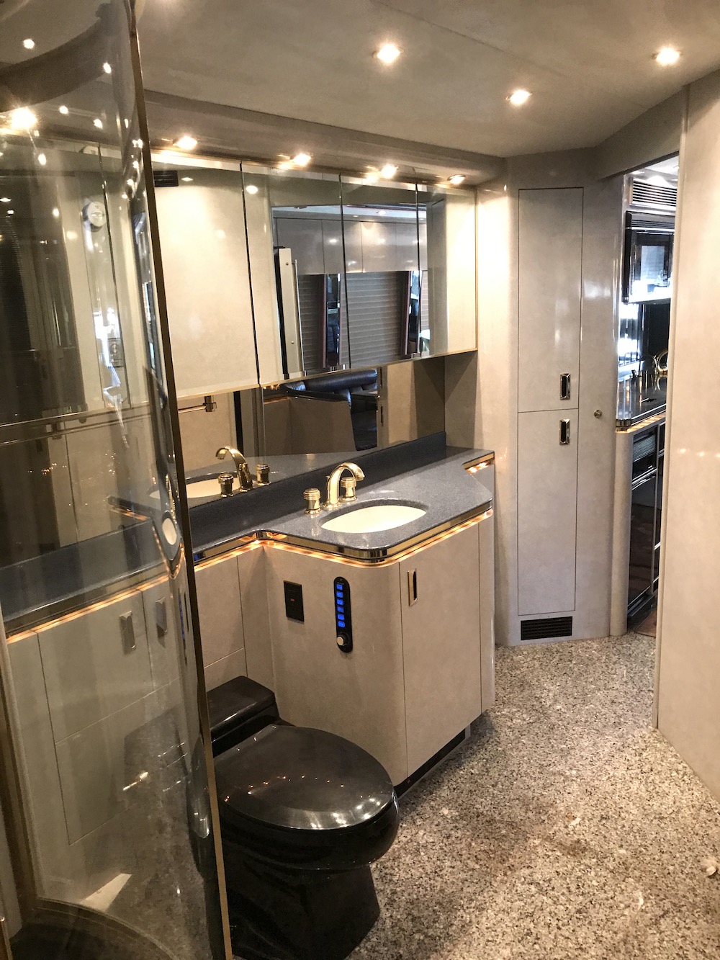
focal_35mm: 28
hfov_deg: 49.8
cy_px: 480
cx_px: 360
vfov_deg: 63.4
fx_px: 776
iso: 100
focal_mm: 3.99
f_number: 1.8
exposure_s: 1/6
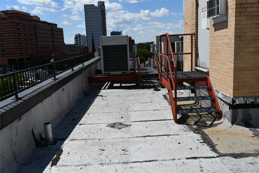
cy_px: 86
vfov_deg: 43.6
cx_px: 130
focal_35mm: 30
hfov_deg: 61.9
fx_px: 216
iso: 100
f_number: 11
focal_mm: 20
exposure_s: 1/500
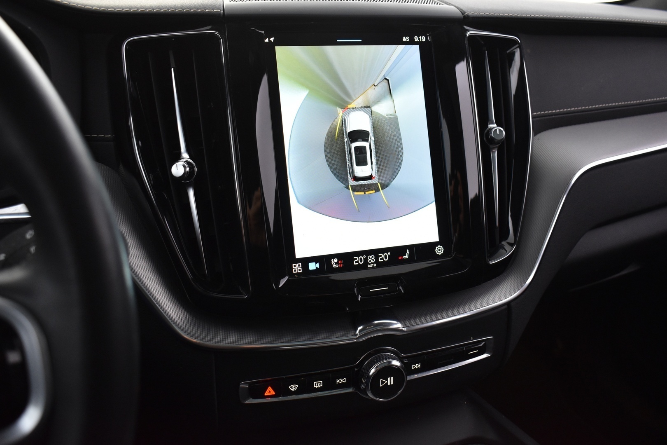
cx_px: 334
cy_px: 222
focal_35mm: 33
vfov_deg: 40.0
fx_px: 611
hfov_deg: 57.2
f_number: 5
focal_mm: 22
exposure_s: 1/13
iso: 1250
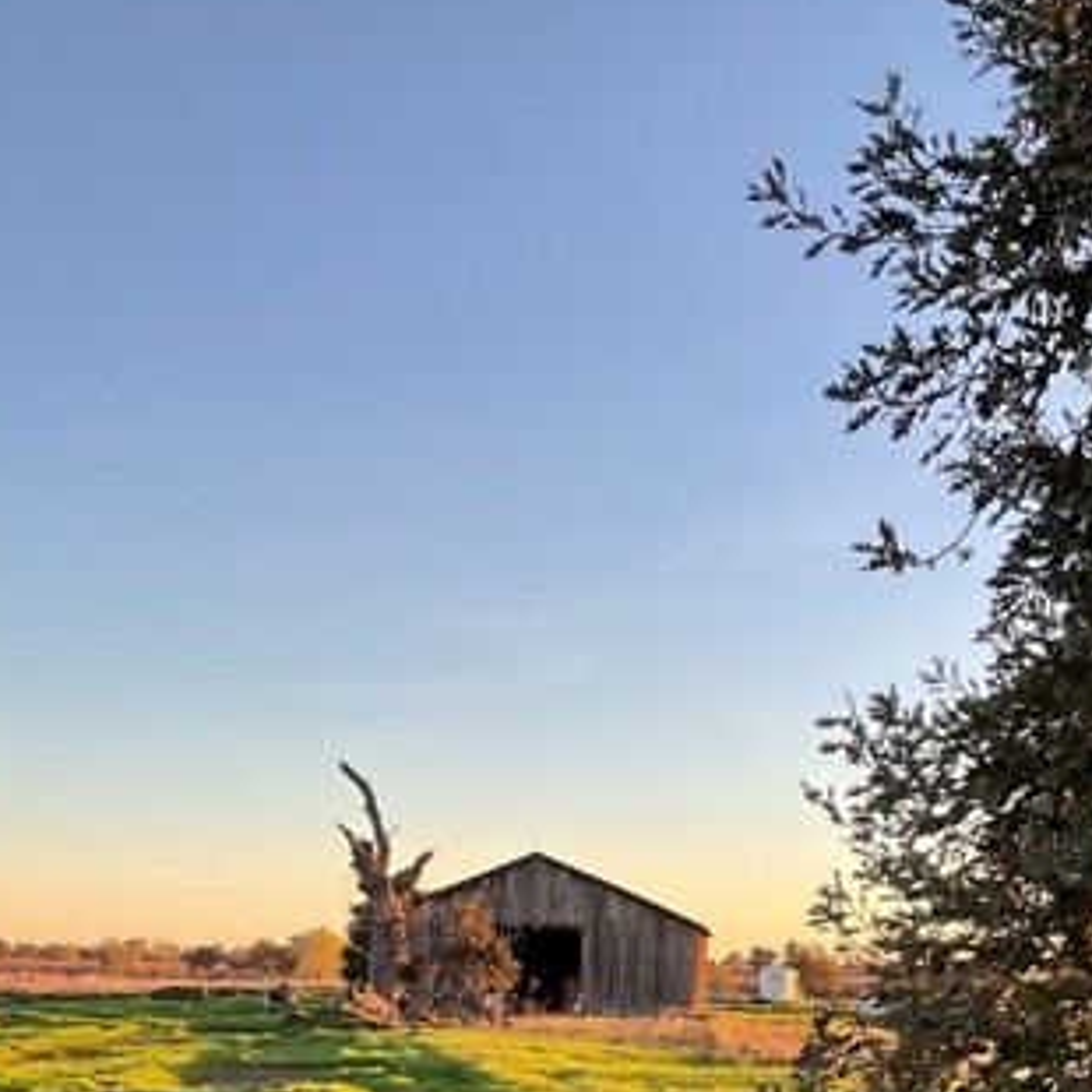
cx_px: 518
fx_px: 1892
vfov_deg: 30.5
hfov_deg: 32.2
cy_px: 1022
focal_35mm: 53
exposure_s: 1/325
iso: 16
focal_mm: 3
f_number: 1.8
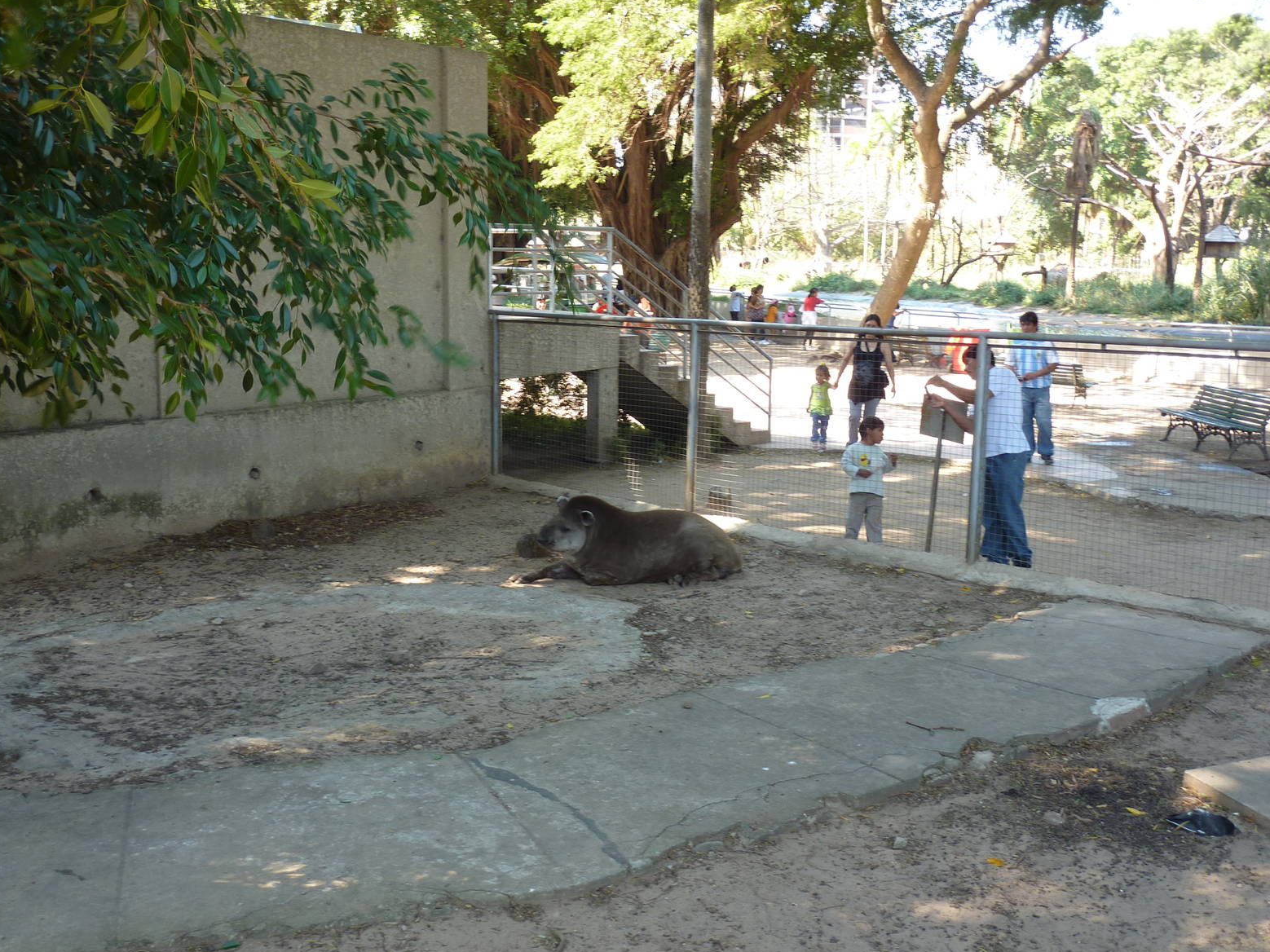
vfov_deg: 37.7
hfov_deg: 49.0
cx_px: 632
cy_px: 474
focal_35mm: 38
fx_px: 1394
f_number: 3.6
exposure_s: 1/50
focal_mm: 6.1
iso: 80
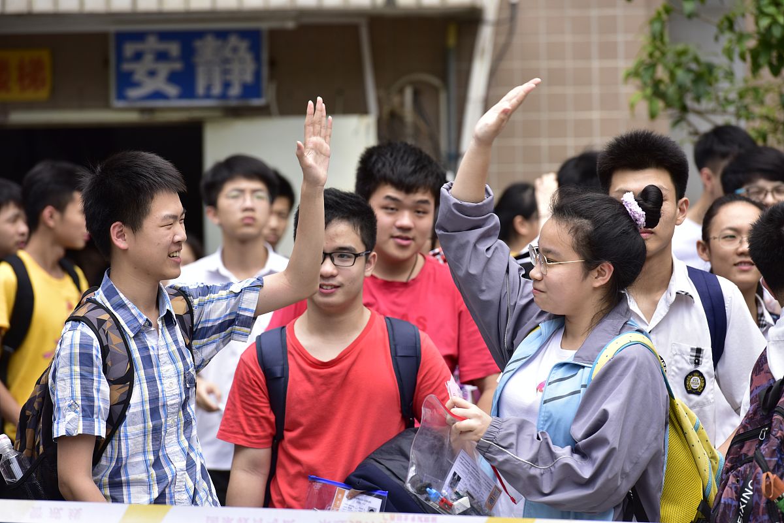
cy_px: 262
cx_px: 392
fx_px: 4357
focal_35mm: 200
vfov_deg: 6.9
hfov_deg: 10.3
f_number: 5
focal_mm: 200
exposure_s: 1/640
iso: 320
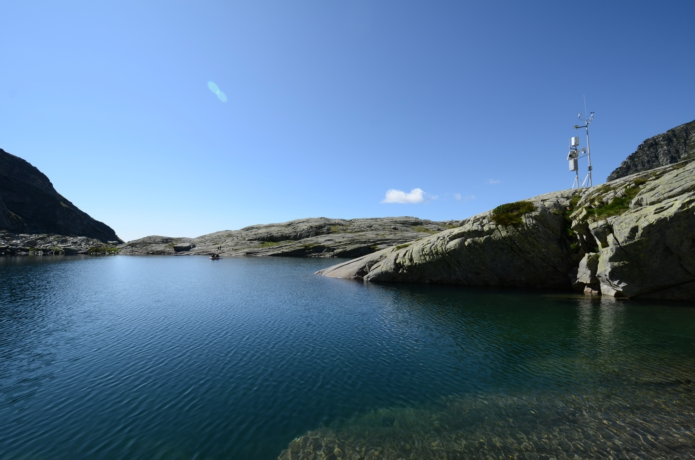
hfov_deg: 100.5
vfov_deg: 77.1
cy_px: 230
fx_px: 289
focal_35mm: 15
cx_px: 348
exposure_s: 1/250
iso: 100
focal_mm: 10
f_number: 8
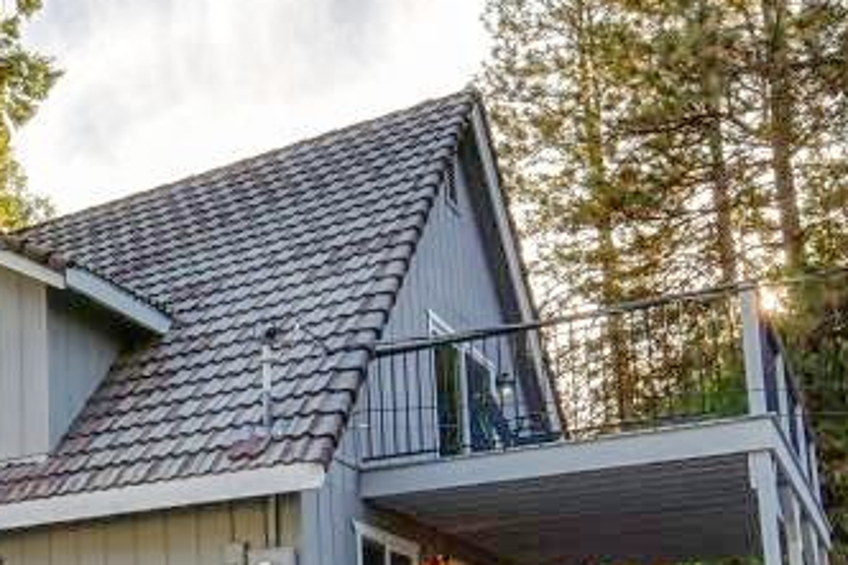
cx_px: -64
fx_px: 1201
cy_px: 575
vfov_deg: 25.1
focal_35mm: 51
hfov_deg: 34.2
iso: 400
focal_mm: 15
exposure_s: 1/200
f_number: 11
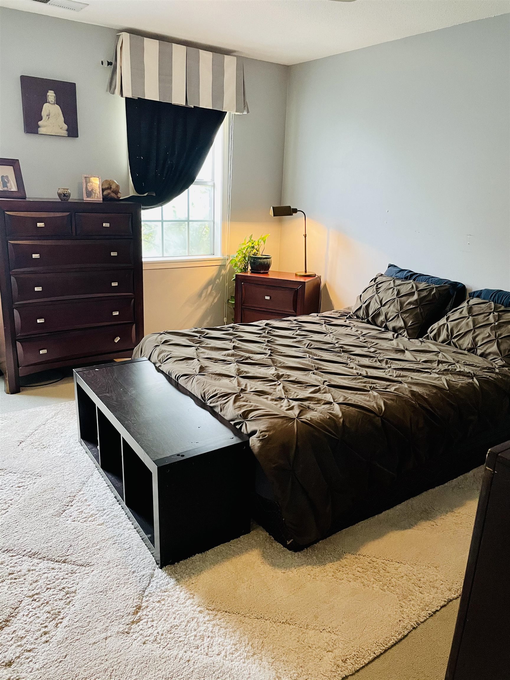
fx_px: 511
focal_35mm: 26
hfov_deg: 53.1
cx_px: 255
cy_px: 340
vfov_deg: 67.3
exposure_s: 1/40
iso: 400
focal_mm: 4.2
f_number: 1.6
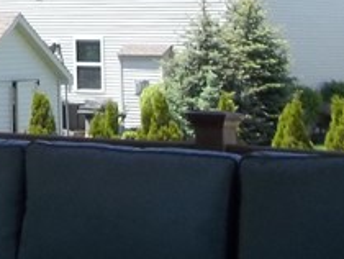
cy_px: -226
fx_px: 1552
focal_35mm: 156
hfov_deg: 11.6
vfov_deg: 9.1
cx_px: -287
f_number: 2.9
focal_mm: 5.7
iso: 64
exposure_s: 1/500
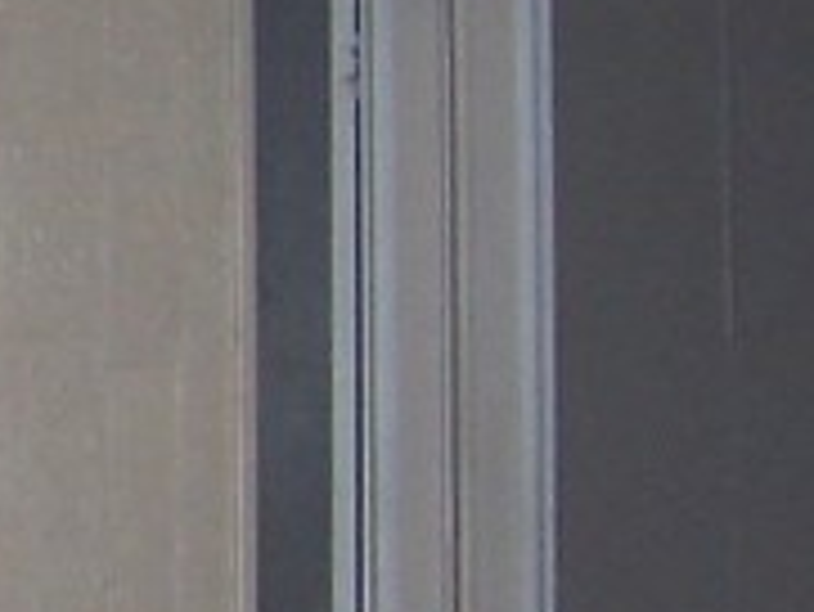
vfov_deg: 7.1
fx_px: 4918
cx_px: -1048
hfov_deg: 8.7
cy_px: 675
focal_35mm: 209
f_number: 2.8
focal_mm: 5.6
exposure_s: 1/60
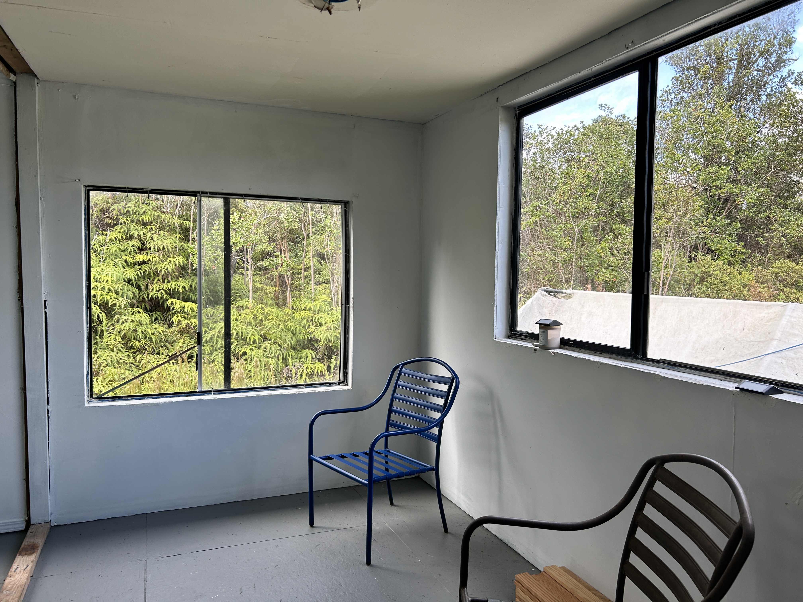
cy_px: 301
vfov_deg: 53.1
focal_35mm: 26
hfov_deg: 67.3
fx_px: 603
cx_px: 402
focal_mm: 5.7
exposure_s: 1/274
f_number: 1.5
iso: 40
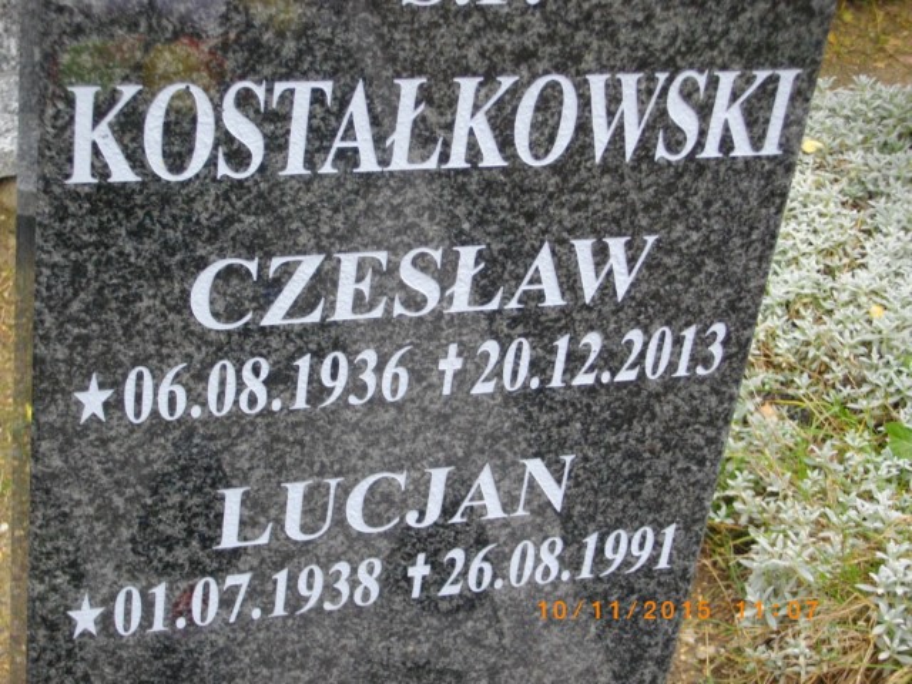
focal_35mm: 77
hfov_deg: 25.3
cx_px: 456
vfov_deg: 19.1
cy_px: 342
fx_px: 2029
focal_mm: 13.7
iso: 334
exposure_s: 1/80
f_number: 4.6
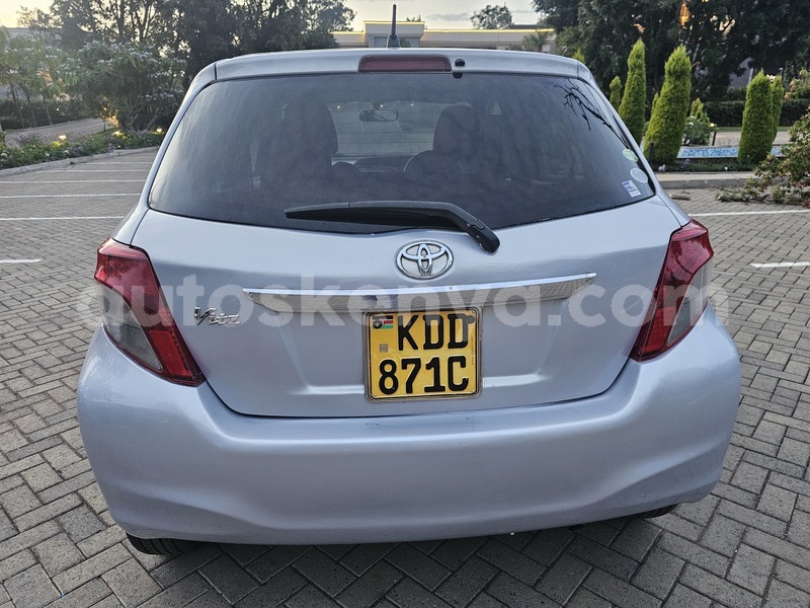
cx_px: 405
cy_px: 304
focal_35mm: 23
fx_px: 538
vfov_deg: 58.9
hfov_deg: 73.9
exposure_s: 1/120
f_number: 1.7
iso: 500
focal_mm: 6.3
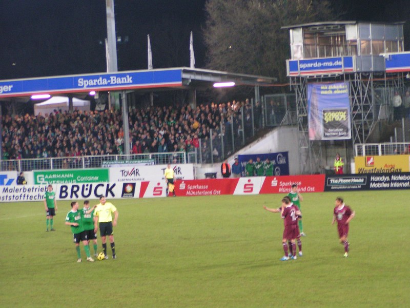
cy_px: 154
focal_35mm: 150
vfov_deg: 9.9
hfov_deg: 13.2
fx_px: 1777
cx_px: 205
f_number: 3.5
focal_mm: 22.9
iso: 200
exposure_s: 1/25
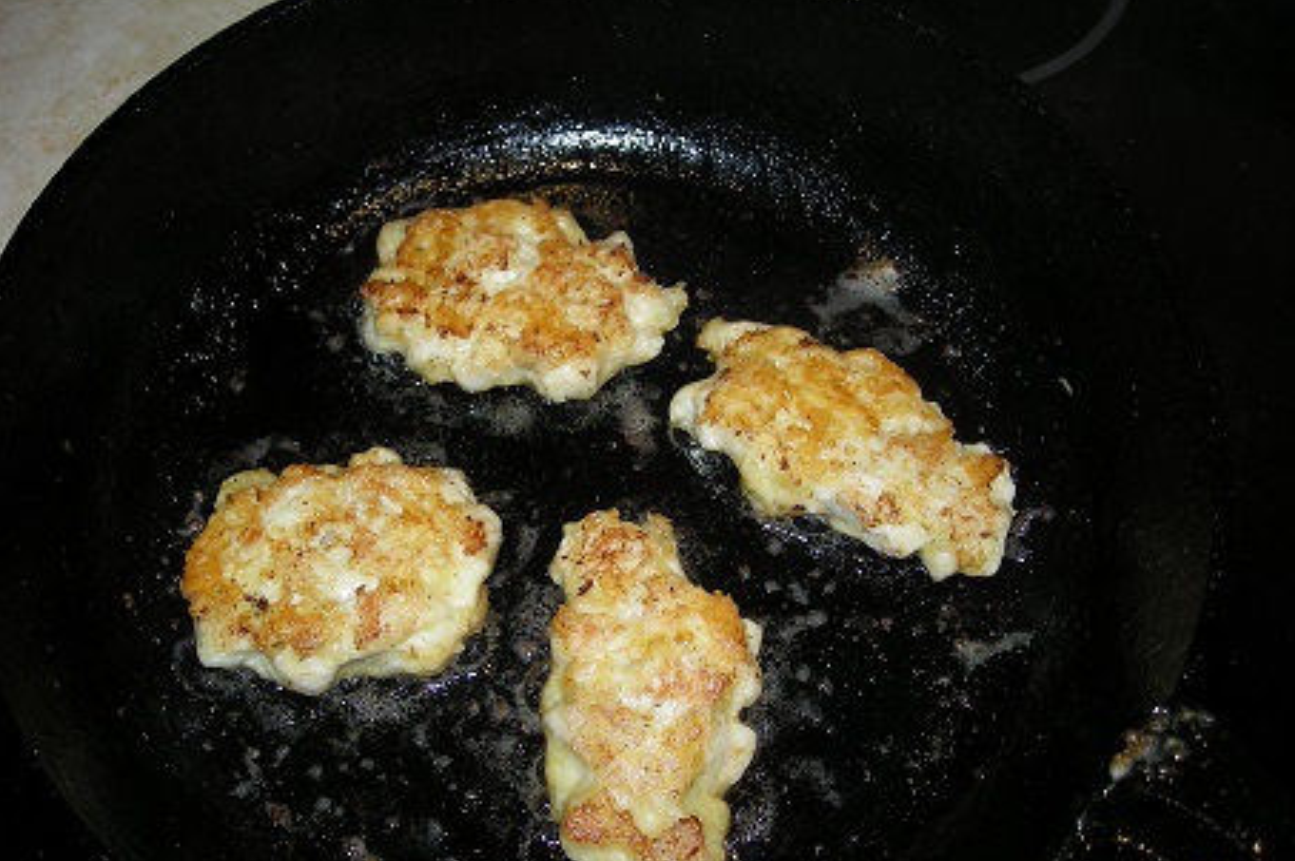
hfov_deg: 51.9
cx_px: 655
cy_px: 473
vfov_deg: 35.9
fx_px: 1330
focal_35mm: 37
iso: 50
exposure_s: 1/30
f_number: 2.8
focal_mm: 5.7
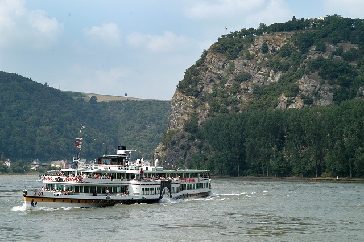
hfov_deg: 21.9
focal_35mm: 93
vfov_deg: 14.7
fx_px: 939
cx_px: 182
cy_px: 121
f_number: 9
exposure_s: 1/320
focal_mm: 62
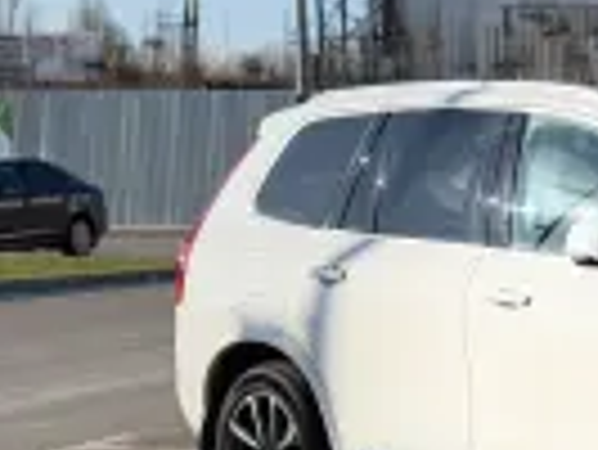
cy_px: 382
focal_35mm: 130
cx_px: 805
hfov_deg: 14.4
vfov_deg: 11.4
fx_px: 2248
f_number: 1.78
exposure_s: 1/7143
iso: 64
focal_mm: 6.76
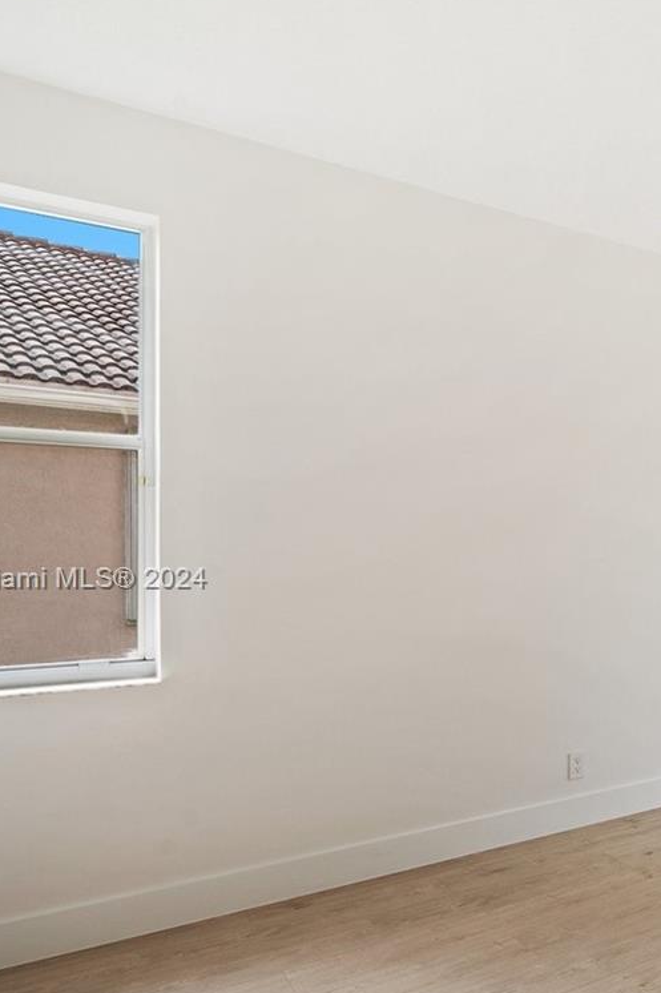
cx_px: 845
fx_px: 827
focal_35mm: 30
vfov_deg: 61.6
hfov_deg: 33.1
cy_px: 581
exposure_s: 1/25
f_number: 8
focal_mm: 14
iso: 200
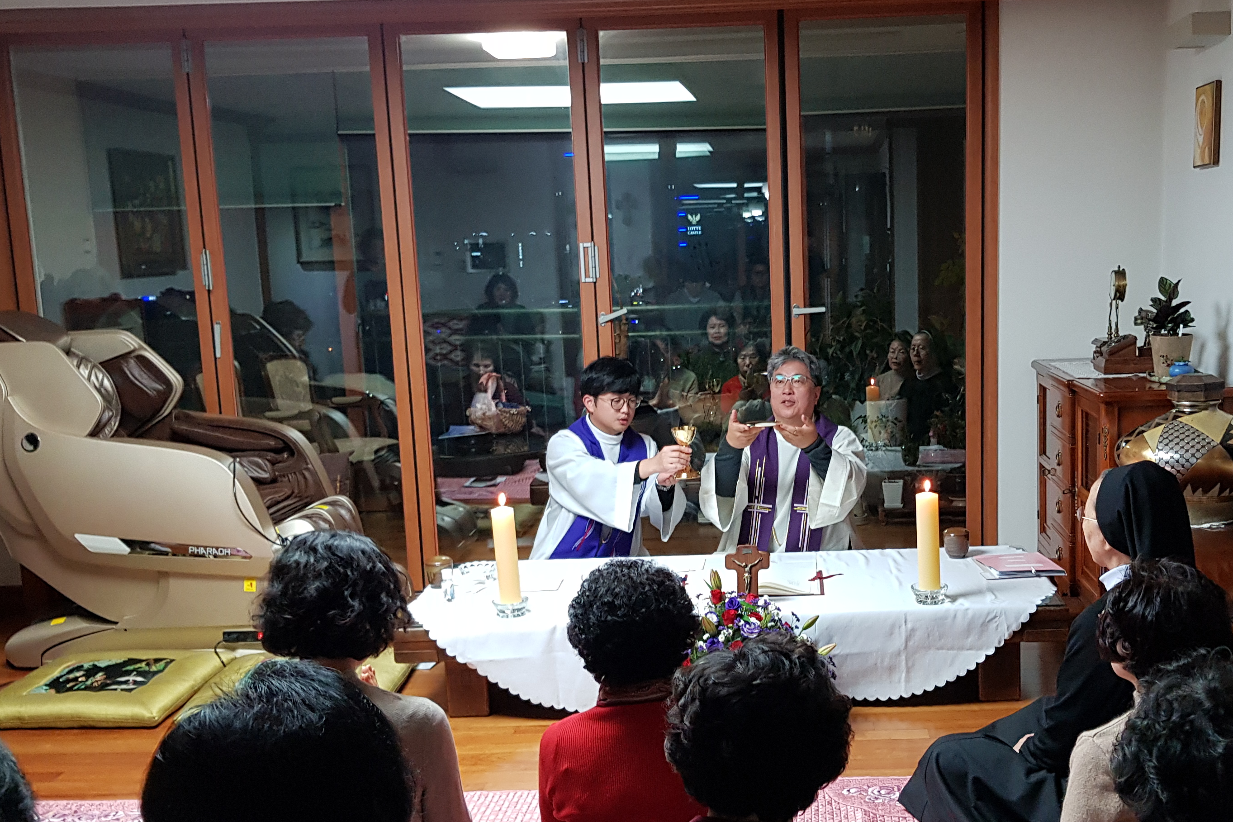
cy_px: 502
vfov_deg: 33.3
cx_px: 805
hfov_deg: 47.8
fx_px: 1370
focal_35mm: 40
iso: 160
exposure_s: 1/40
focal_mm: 4.2
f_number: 1.7
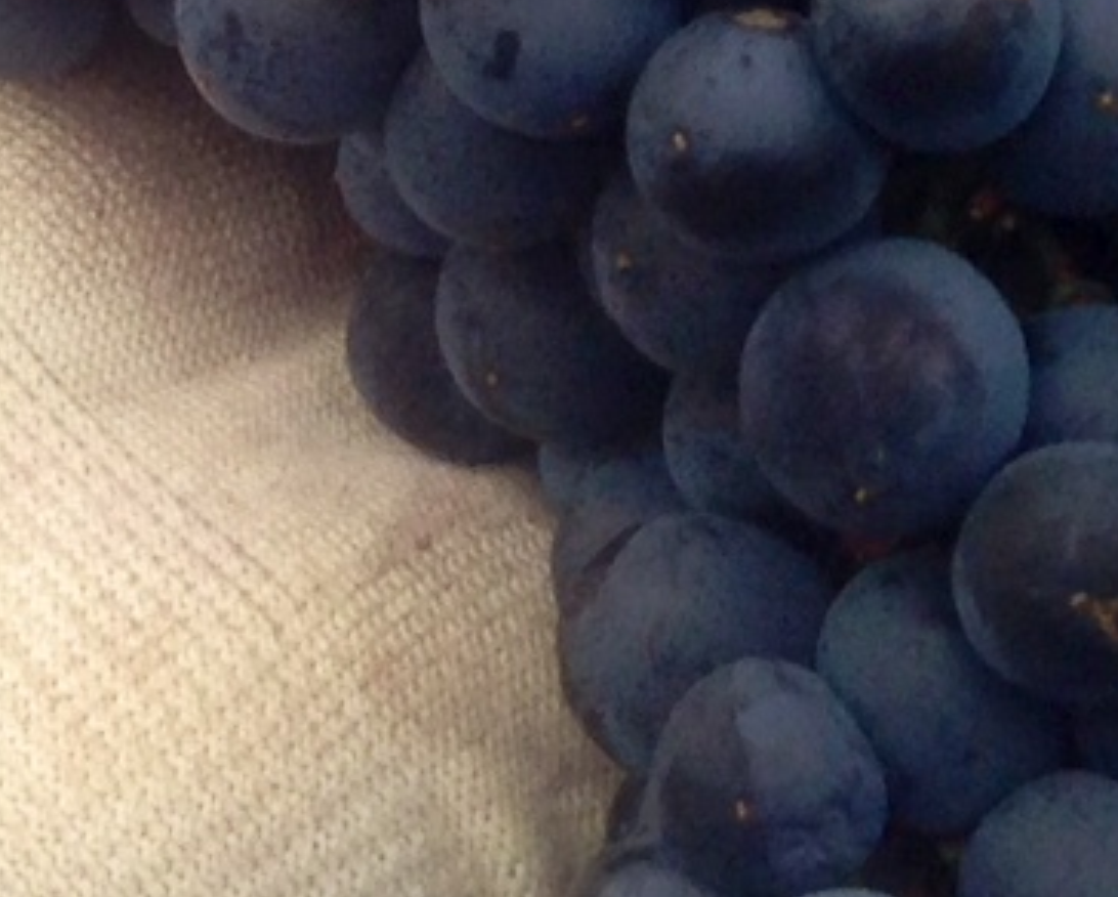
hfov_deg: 10.5
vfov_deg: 8.2
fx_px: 5995
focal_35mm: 181
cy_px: -836
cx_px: -166
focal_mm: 4.12
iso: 50
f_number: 2.4
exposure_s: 1/193
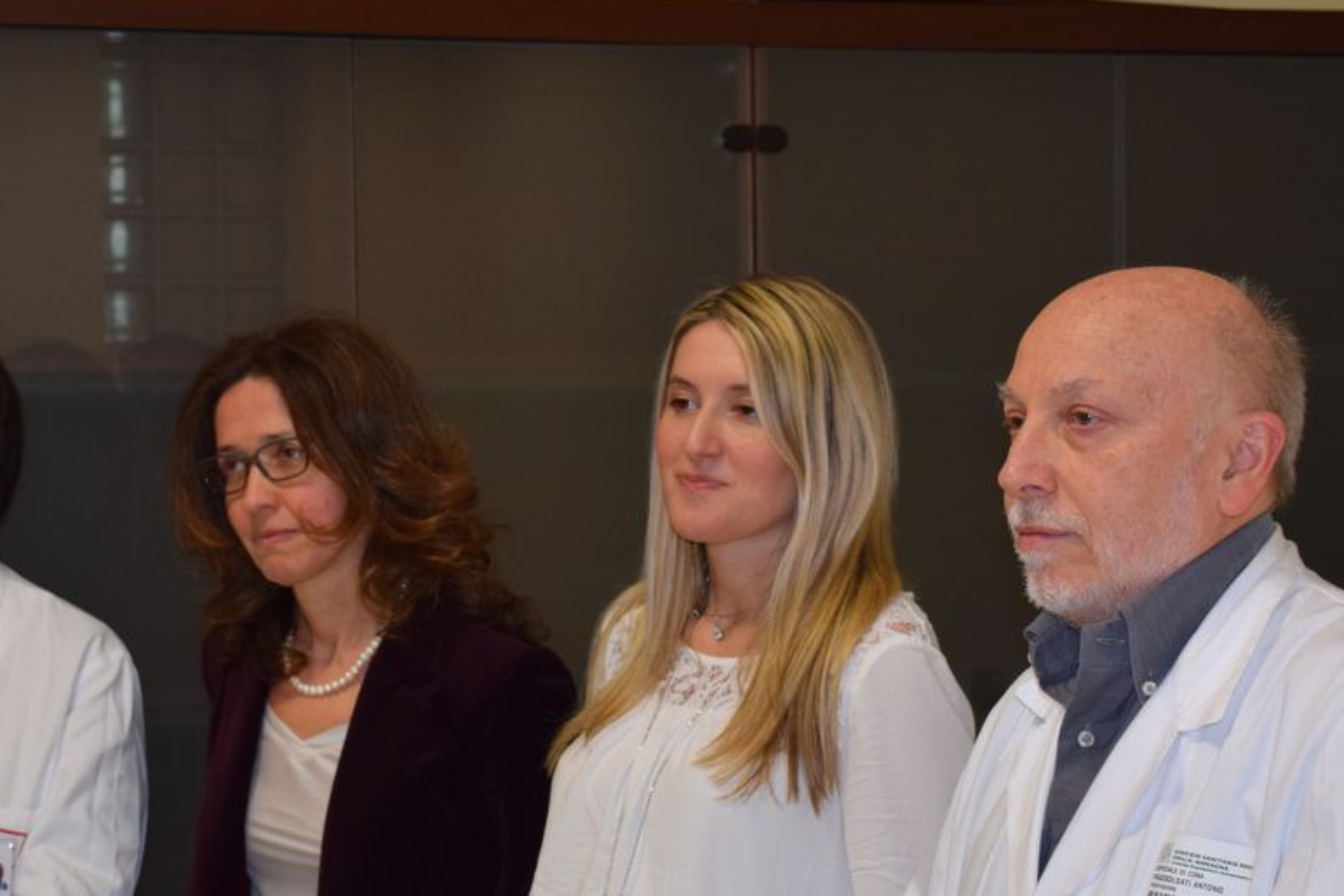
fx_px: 3248
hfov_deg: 23.3
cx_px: 533
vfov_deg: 15.7
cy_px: 511
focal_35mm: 87
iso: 800
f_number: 5.6
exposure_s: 1/125
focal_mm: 32
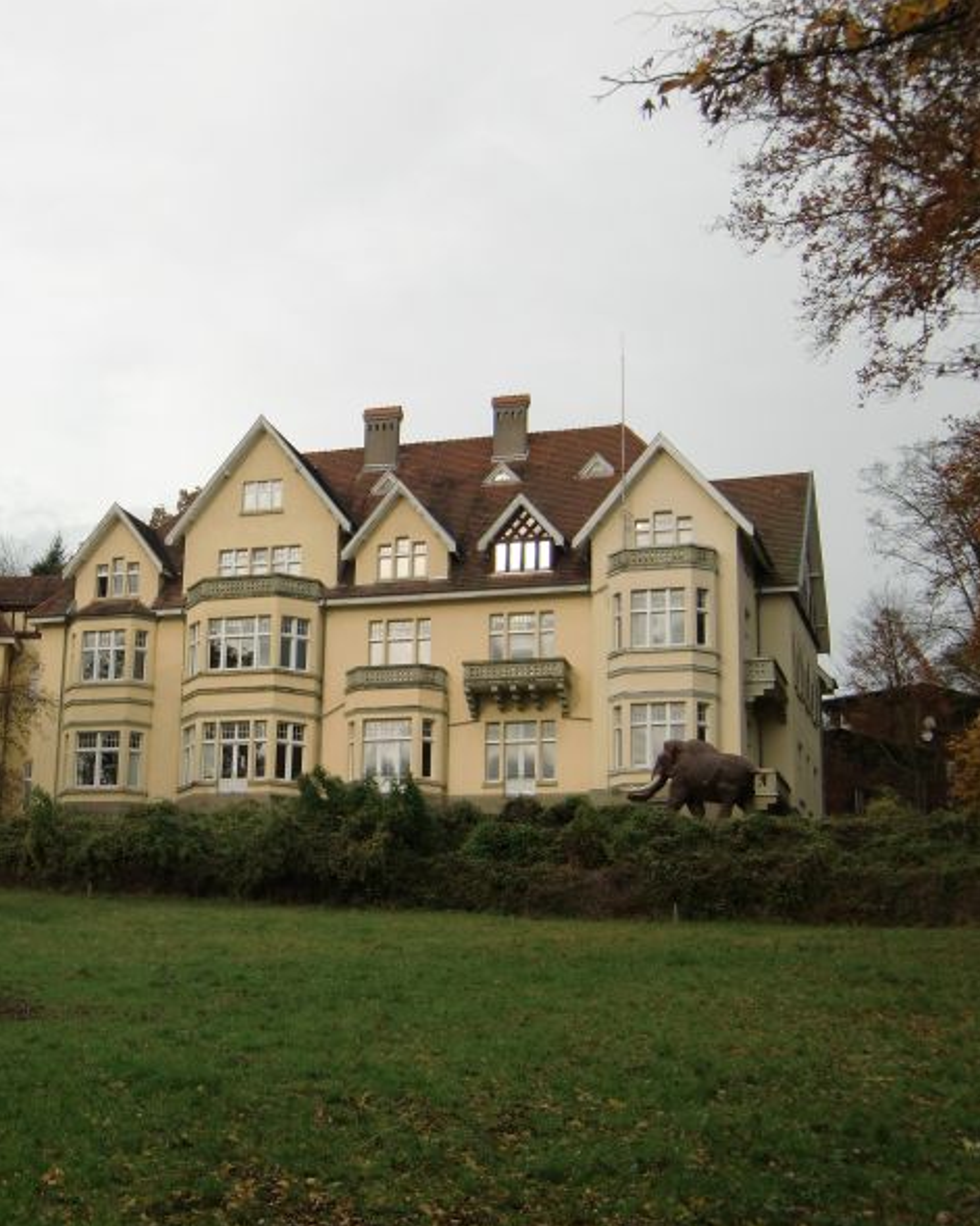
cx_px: 164
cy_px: 622
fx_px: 1922
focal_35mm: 53
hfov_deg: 27.9
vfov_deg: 35.4
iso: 64
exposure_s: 1/500
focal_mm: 7.1
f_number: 3.8
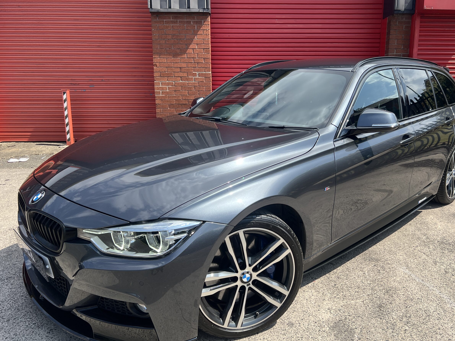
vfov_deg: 49.7
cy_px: 173
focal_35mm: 28
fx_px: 368
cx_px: 242
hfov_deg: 63.4
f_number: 1.5
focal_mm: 5.7
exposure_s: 1/2513
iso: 50
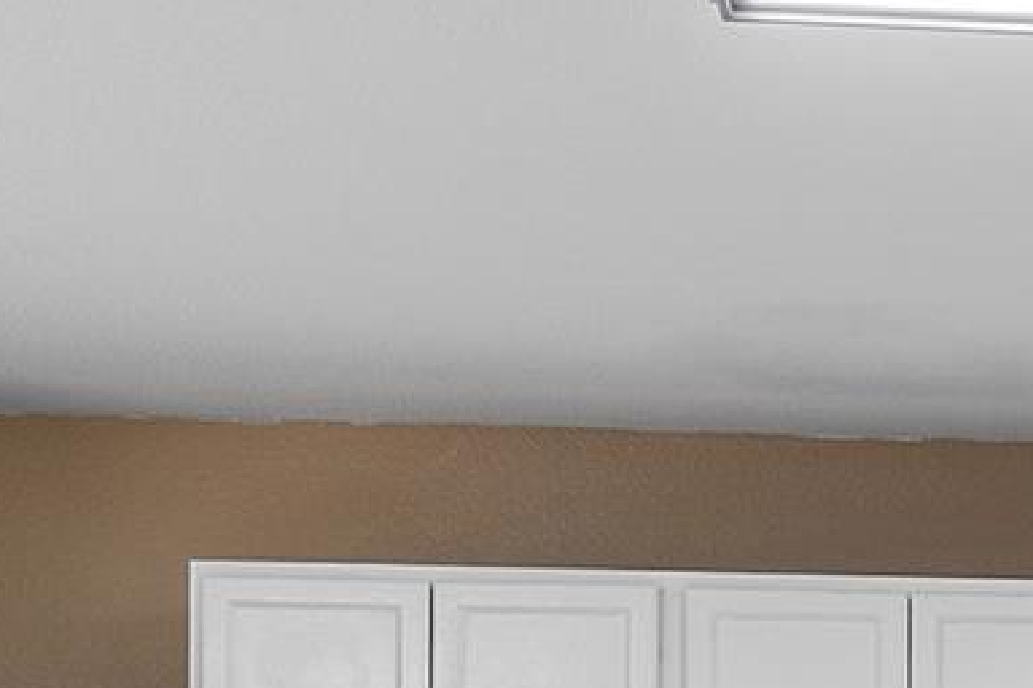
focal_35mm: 84
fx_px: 2410
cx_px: 1189
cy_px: 1185
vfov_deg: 14.5
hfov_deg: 22.6
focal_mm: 10.5
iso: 100
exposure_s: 1/25
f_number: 9
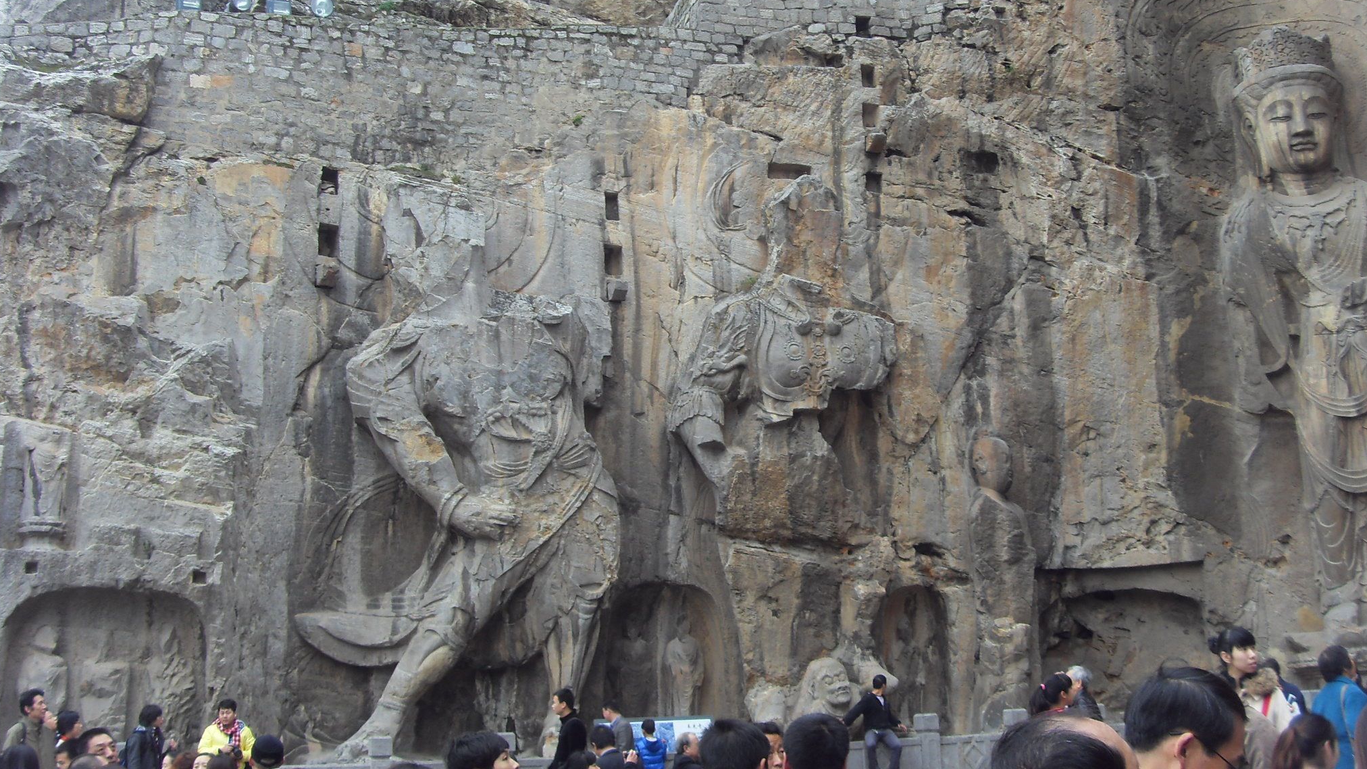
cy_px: 316
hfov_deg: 47.4
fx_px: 1558
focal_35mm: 43
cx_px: 681
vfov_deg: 27.7
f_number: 3.5
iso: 100
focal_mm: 6.6
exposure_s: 1/90
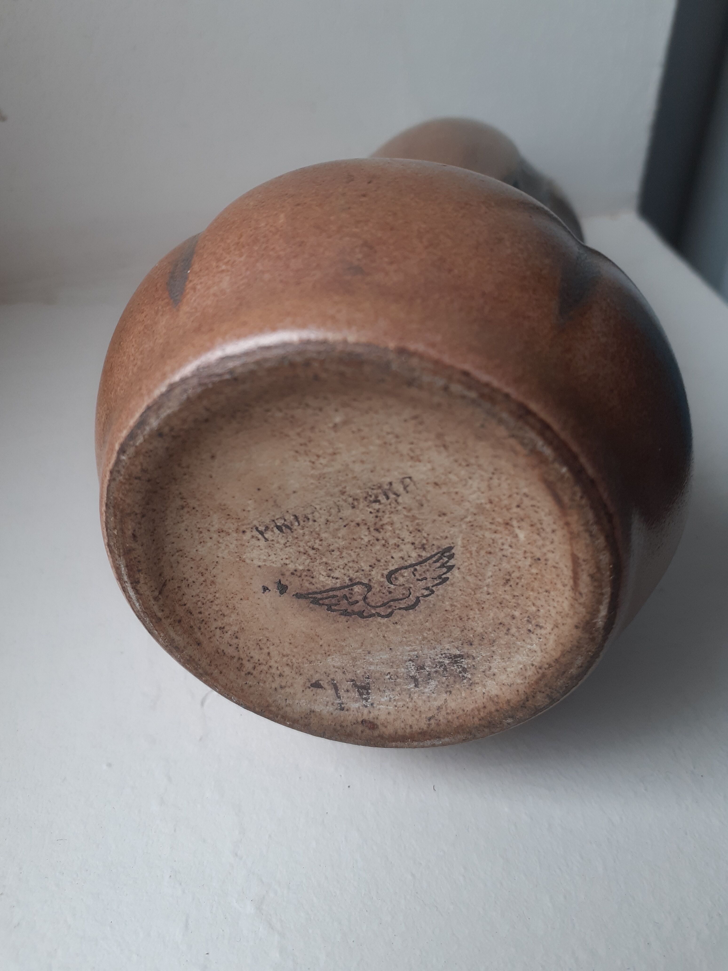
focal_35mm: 27
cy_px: 486
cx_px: 364
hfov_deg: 51.4
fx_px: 757
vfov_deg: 65.3
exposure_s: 1/50
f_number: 1.9
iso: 50
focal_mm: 3.6
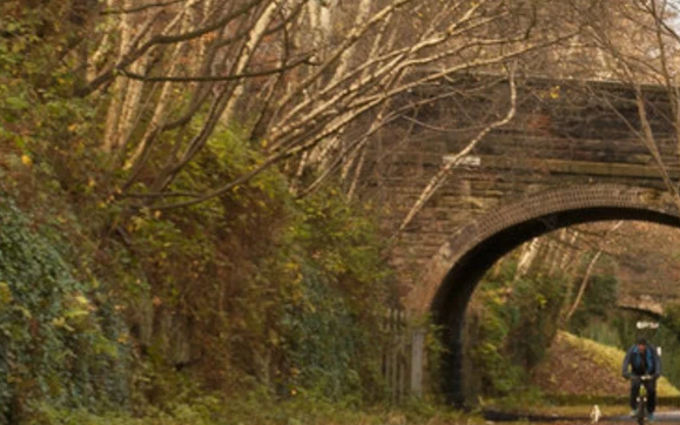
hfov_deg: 8.1
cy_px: 363
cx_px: 646
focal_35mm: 257
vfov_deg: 5.1
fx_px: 4763
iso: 400
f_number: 5
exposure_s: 1/60
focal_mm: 60
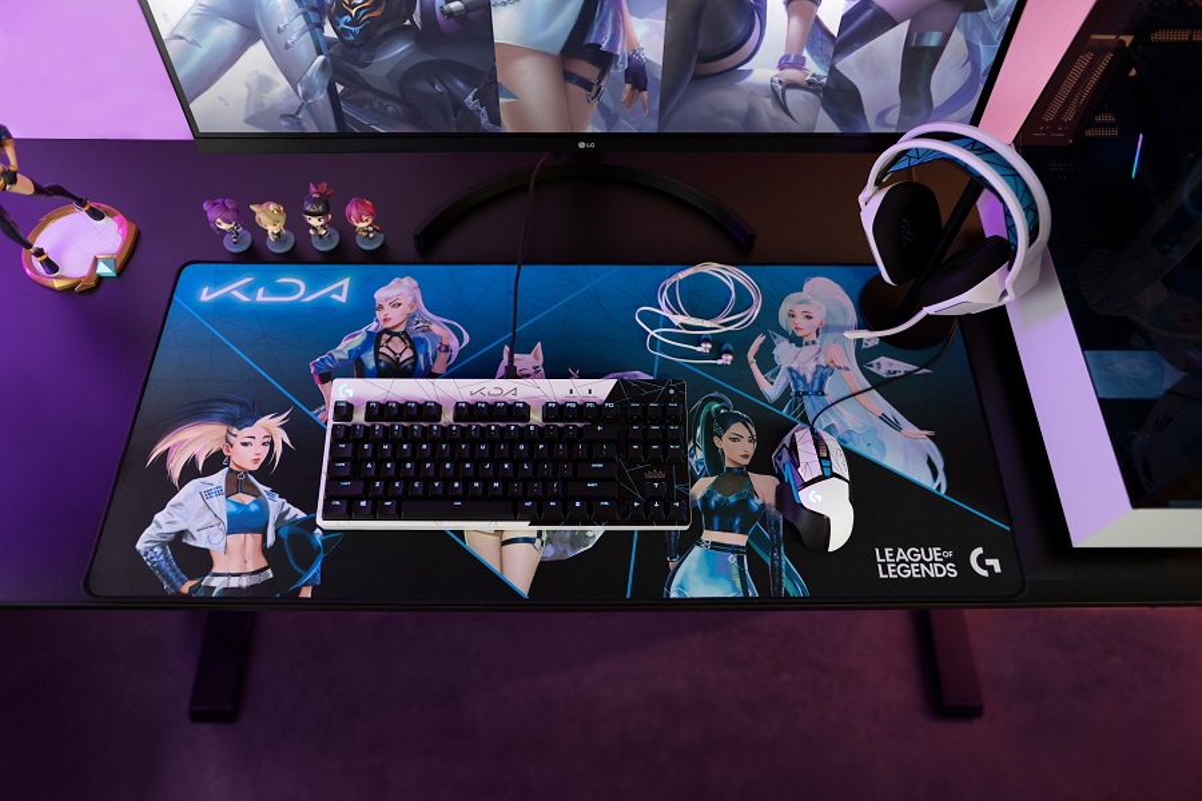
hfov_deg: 73.7
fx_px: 801
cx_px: 601
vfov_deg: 53.1
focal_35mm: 24
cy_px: 400
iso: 1000
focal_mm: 24
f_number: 1.8
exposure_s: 1/250
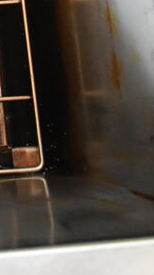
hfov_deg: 12.3
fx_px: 668
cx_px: -104
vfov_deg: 20.1
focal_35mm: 92
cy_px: -134
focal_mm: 18
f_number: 3.5
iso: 3600
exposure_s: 1/125
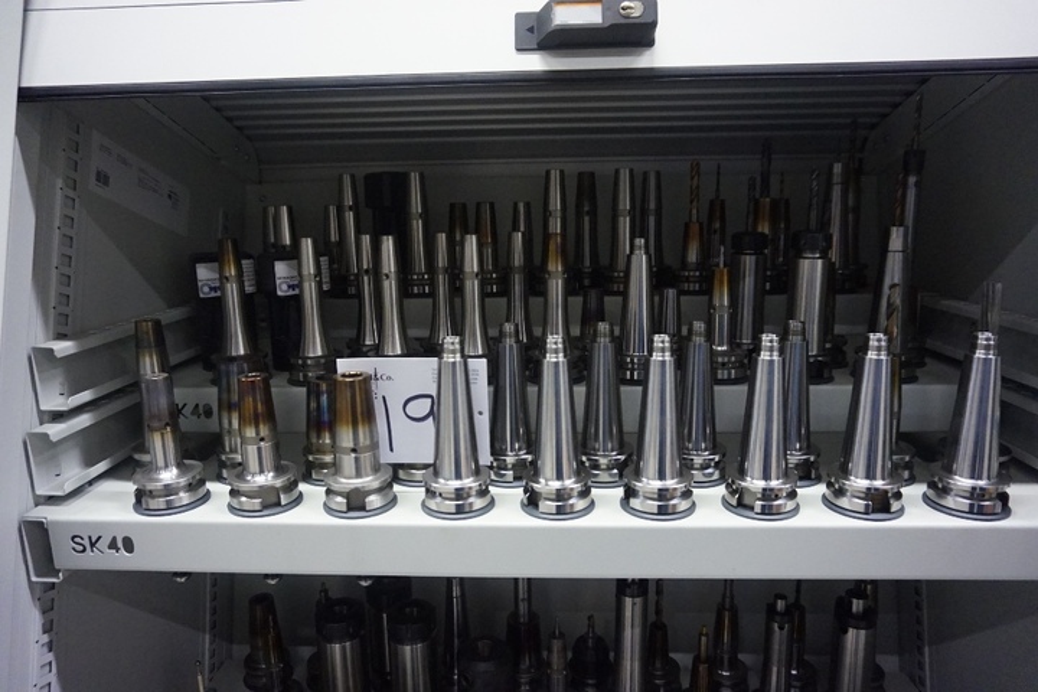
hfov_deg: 73.7
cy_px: 346
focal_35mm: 24
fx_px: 692
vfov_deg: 53.1
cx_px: 519
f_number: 3.5
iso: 3200
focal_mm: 16
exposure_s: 1/50
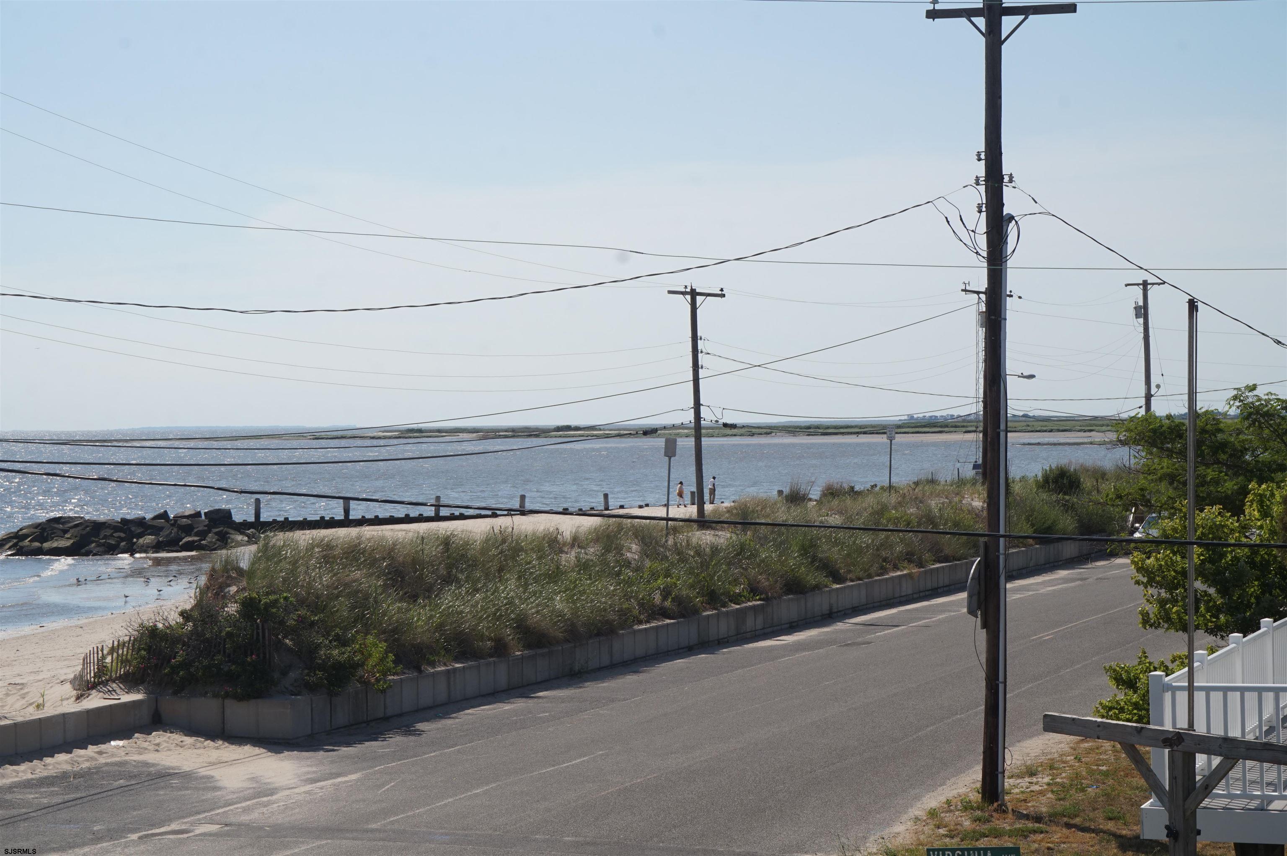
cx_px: 644
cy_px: 428
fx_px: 2572
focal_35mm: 72
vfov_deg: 18.9
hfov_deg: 28.1
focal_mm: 48
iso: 100
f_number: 16
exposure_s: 1/160
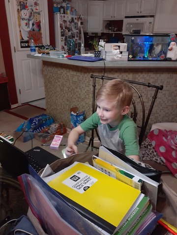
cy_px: 118
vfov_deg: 65.3
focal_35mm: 27
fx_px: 184
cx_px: 88
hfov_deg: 51.4
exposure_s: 1/24
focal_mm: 3.6
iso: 400
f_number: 1.9
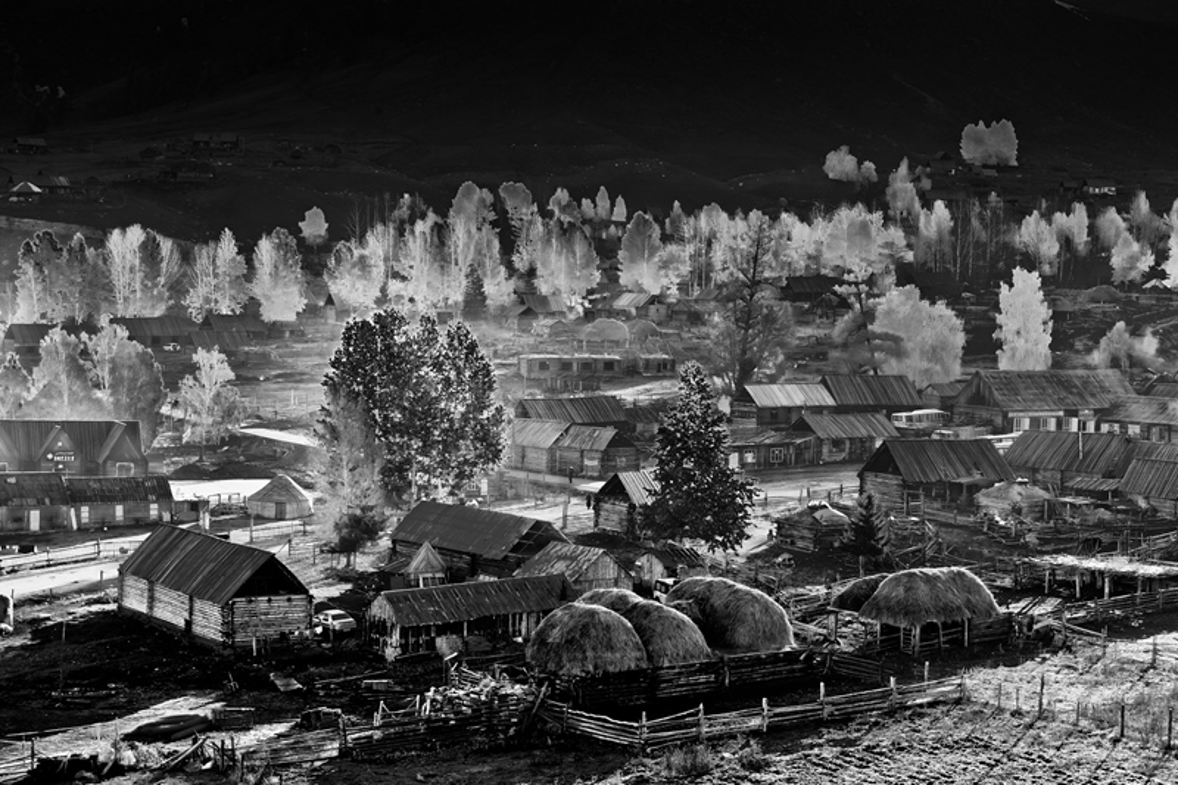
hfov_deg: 28.8
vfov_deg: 19.4
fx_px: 2290
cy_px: 392
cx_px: 589
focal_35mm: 70
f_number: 10
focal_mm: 70
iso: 320
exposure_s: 1/125
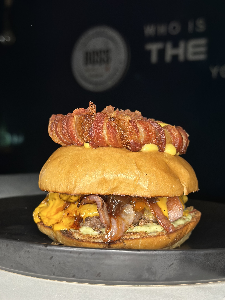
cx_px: 112
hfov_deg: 30.3
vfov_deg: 39.7
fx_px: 416
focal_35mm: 48
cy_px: 150
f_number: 1.78
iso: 400
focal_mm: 6.86
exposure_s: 1/51
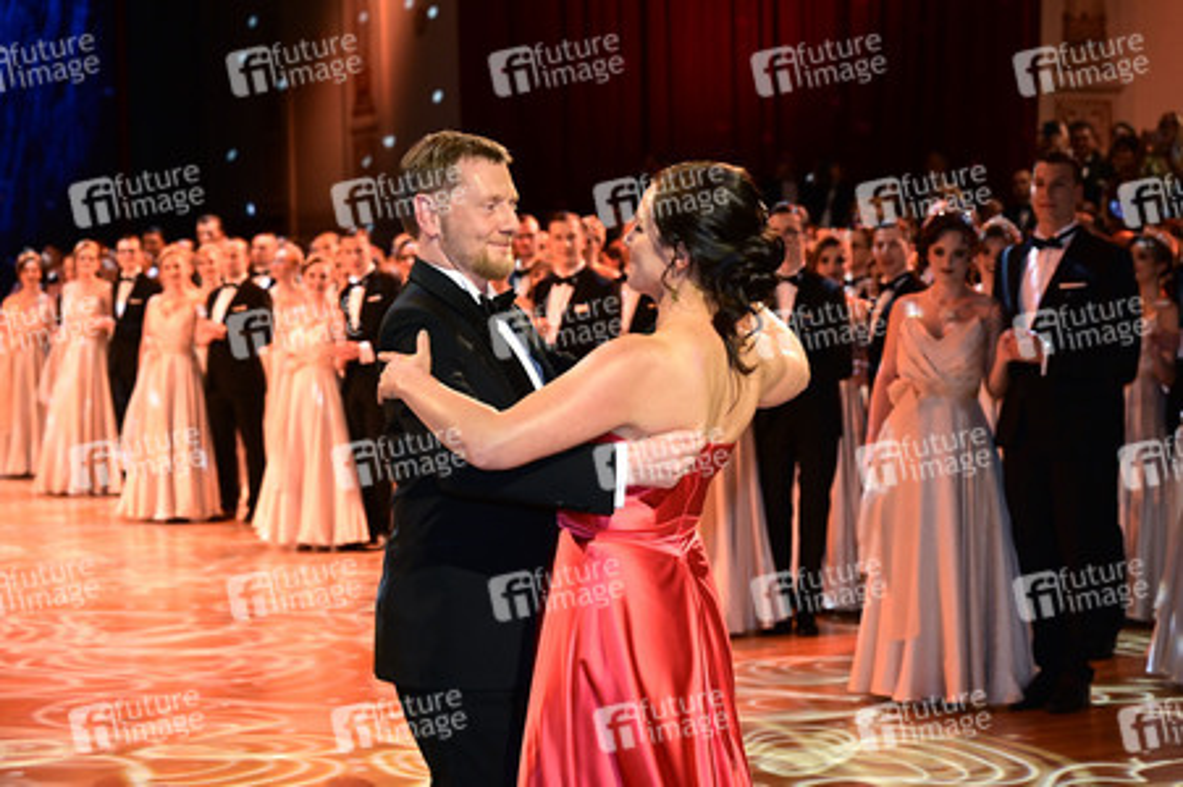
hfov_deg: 28.9
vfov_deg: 19.4
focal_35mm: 70
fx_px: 2299
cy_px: 394
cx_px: 592
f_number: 4.5
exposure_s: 1/200
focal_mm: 70
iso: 3200
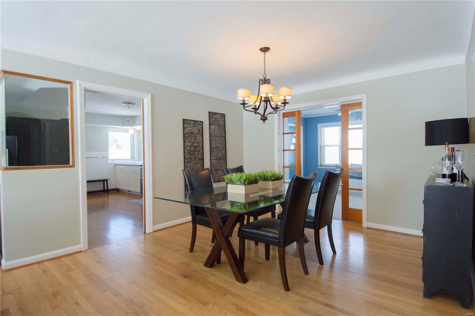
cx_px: 238
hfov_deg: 90.0
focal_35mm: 18
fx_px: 237
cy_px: 158
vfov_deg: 67.4
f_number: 8
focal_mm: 12
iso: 360
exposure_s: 1/20
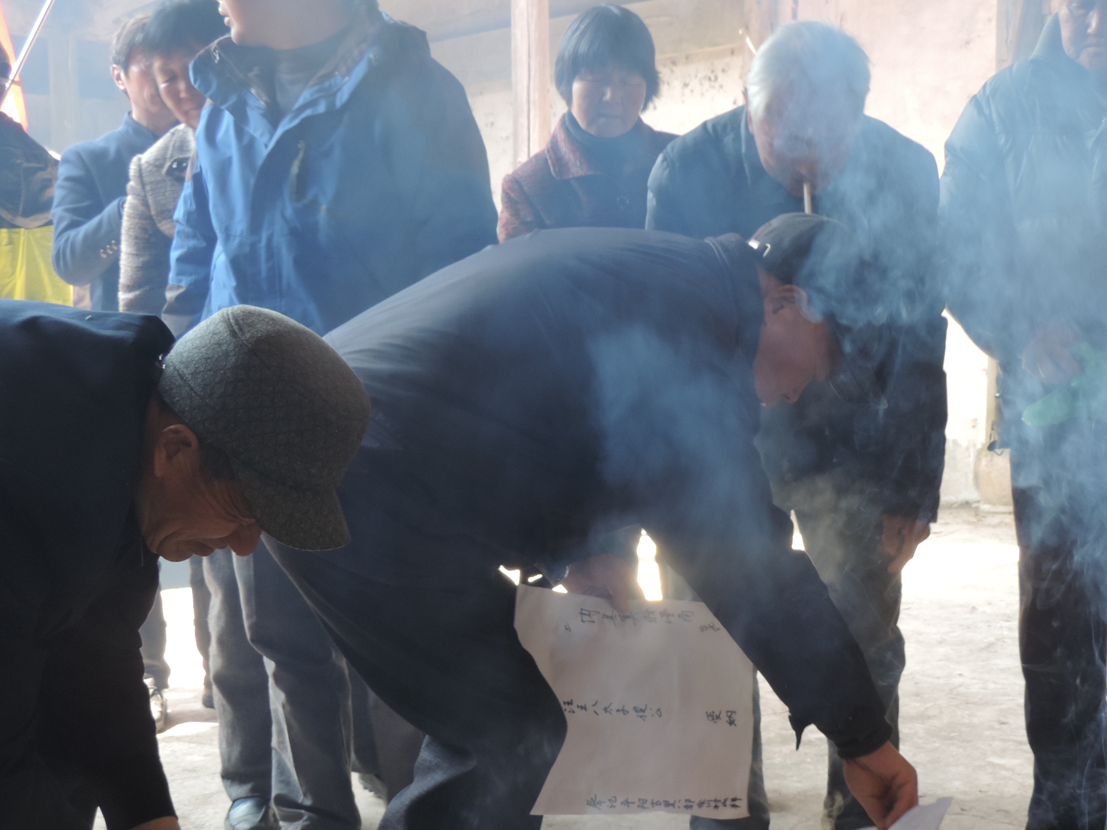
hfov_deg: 33.8
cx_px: 510
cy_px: 526
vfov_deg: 25.6
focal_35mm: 57
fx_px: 1823
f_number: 3.4
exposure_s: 1/50
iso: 140
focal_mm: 7.6
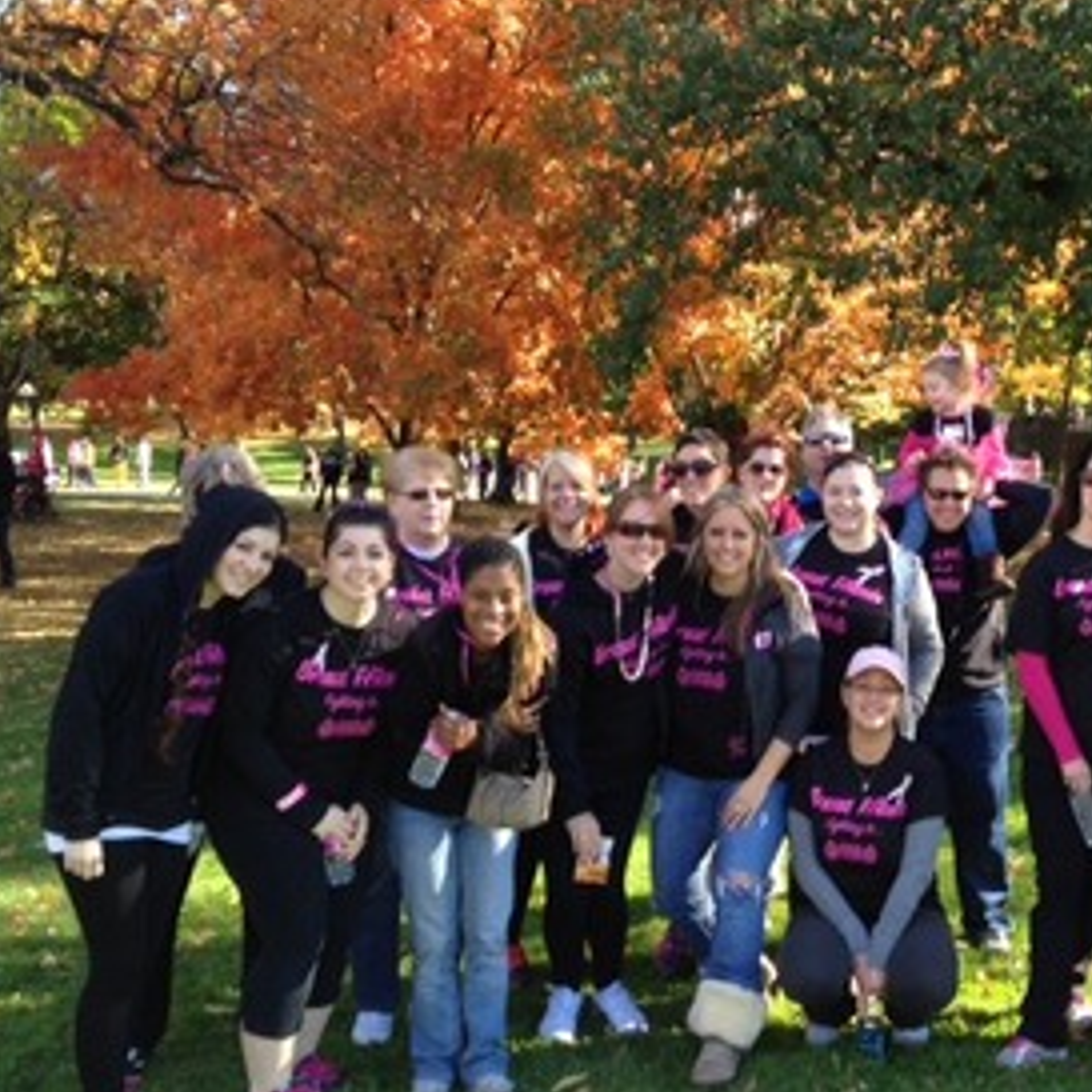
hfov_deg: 32.8
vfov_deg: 33.4
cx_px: 808
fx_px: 1820
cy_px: 592
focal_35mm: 51
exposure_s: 1/214
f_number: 2.4
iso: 64
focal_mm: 4.28
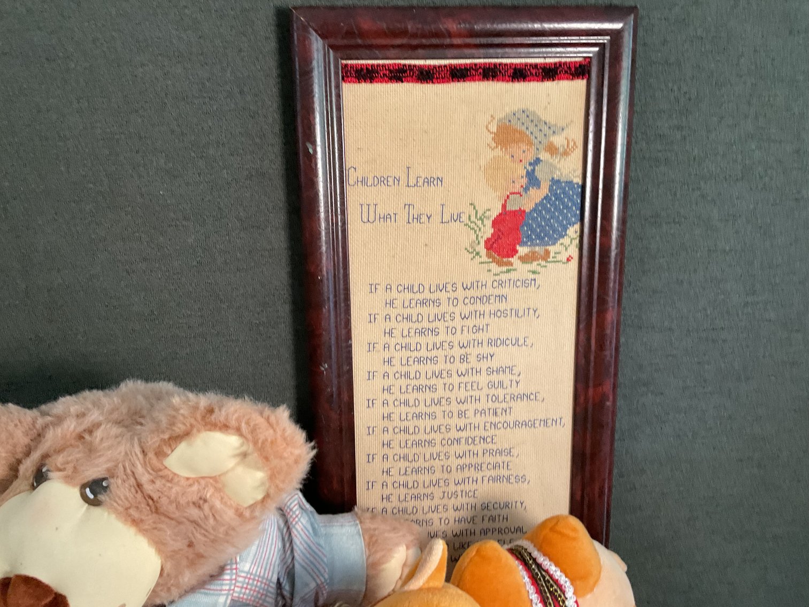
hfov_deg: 61.7
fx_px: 678
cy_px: 304
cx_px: 404
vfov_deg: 48.2
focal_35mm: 29
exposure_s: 1/60
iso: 160
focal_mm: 3
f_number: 1.8
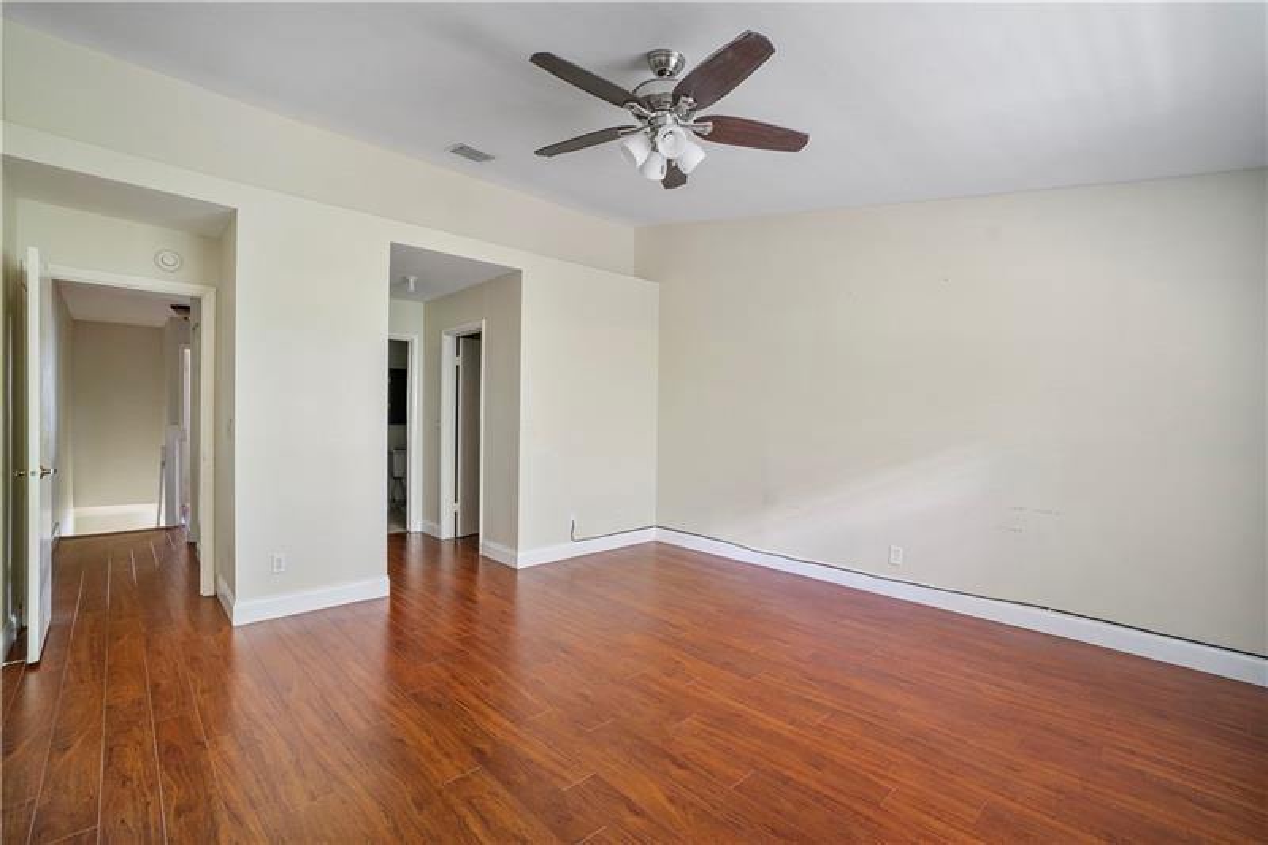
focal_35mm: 15
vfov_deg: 77.3
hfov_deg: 100.4
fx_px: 528
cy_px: 422
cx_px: 634
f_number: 11
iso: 400
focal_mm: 10
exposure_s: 1.3
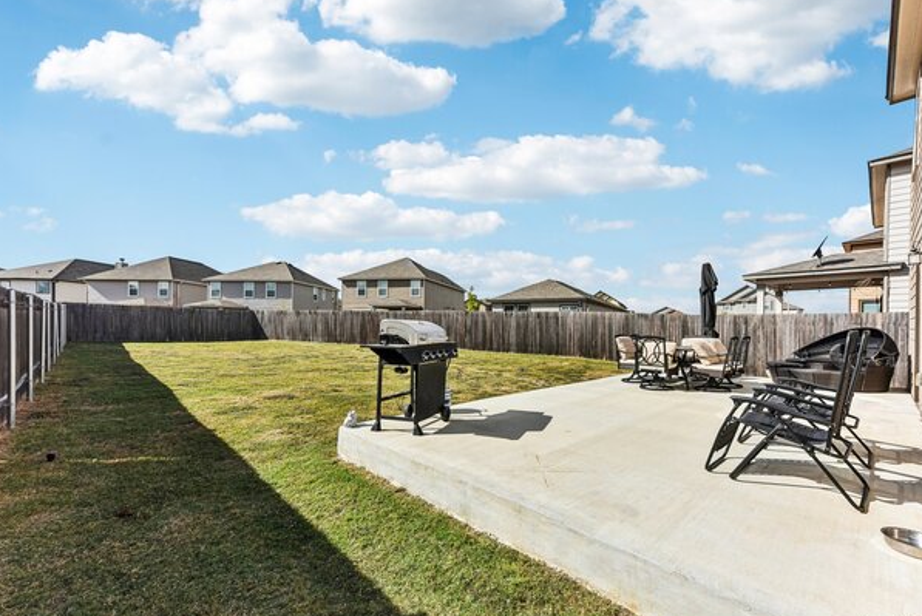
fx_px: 384
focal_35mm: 15
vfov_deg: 77.4
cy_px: 325
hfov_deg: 100.3
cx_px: 485
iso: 400
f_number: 8
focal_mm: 14
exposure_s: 1/2000
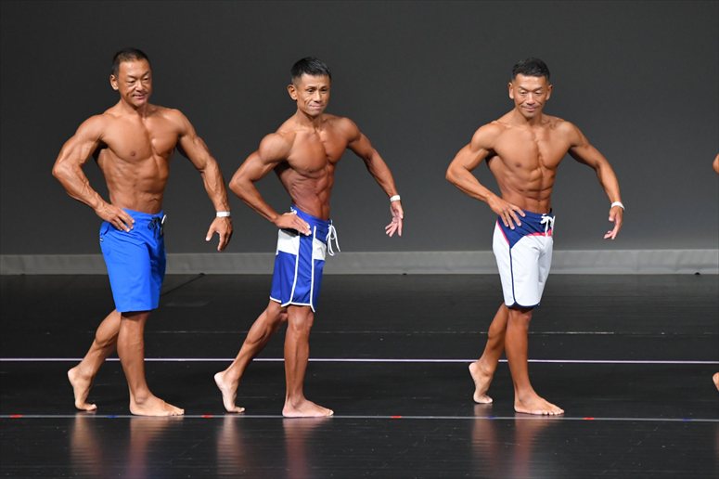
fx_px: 6288
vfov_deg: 4.4
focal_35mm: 315
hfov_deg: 6.5
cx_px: 360
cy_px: 240
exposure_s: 1/400
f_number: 5.6
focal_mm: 210
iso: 4000
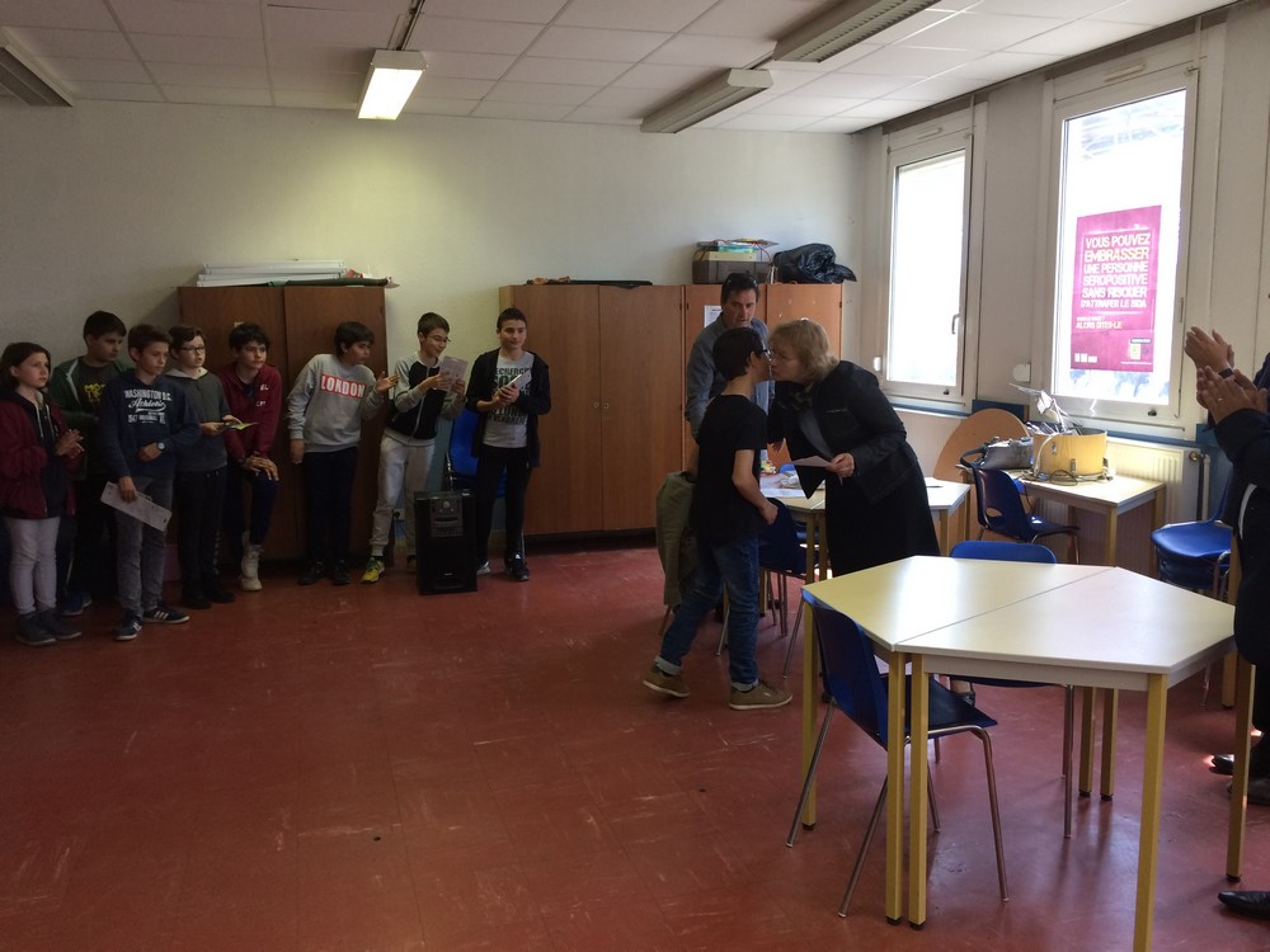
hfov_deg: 61.7
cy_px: 476
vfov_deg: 48.2
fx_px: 1064
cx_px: 635
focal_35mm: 29
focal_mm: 4.15
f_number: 2.2
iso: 50
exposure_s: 1/33
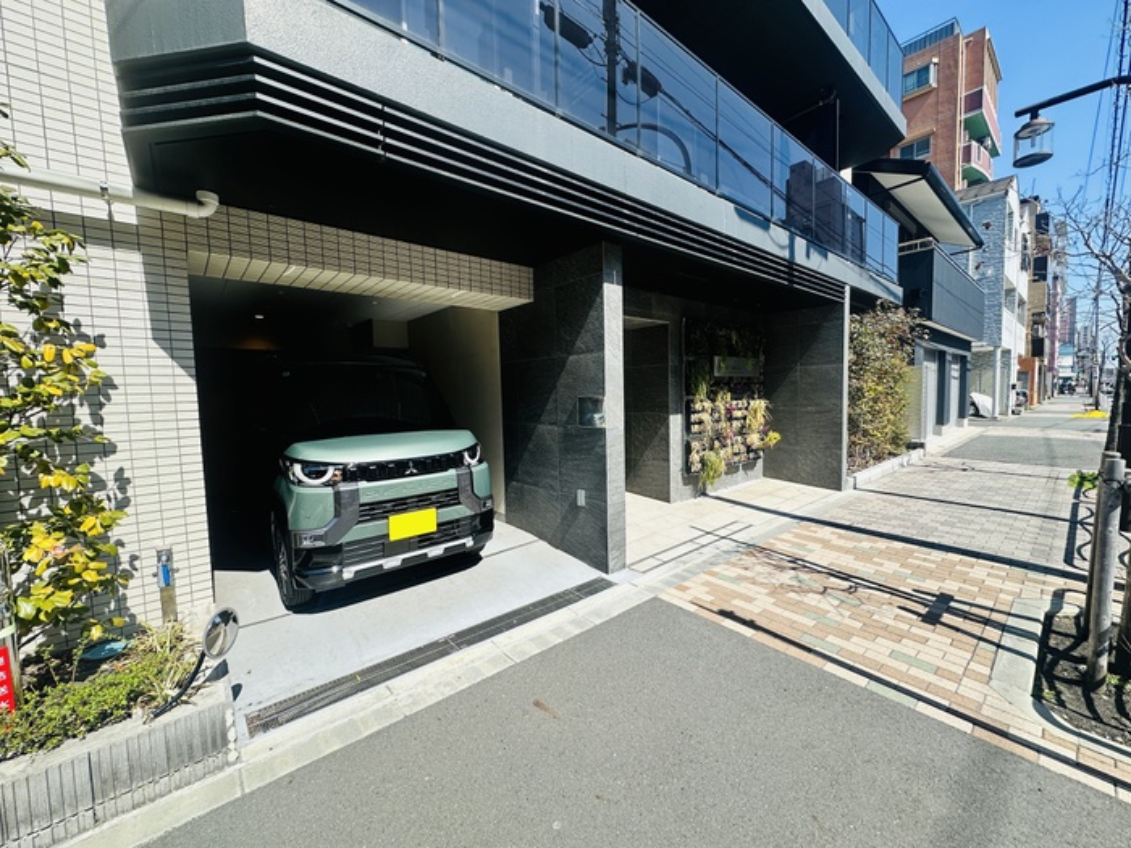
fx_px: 457
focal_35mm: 14
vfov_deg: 85.7
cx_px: 566
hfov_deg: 102.1
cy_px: 424
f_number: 2.2
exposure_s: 1/1033
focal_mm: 2.22
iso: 50
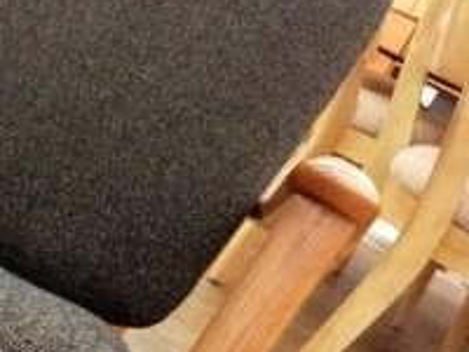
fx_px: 1057
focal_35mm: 78
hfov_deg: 23.7
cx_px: -28
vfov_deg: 18.9
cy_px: 141
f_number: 3.3
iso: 320
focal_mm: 4.6
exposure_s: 1/30
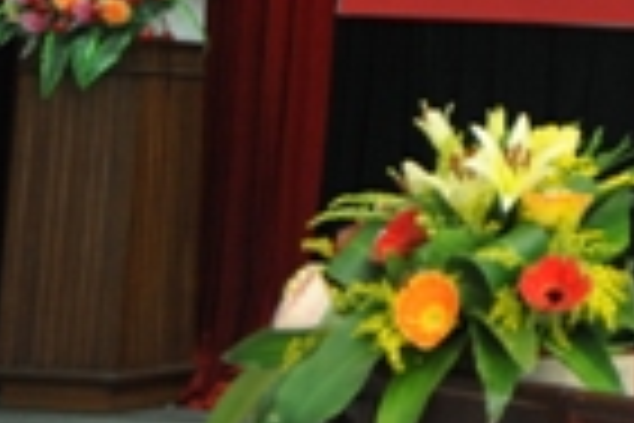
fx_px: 2712
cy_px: 58
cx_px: 879
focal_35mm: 154
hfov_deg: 12.8
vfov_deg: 8.9
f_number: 5.6
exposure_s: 1/125
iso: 3200
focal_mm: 48
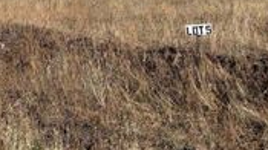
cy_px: -74
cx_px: 104
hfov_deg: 26.2
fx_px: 575
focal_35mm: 81
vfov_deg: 14.0
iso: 50
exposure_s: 1/3831
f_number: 1.6
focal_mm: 5.96
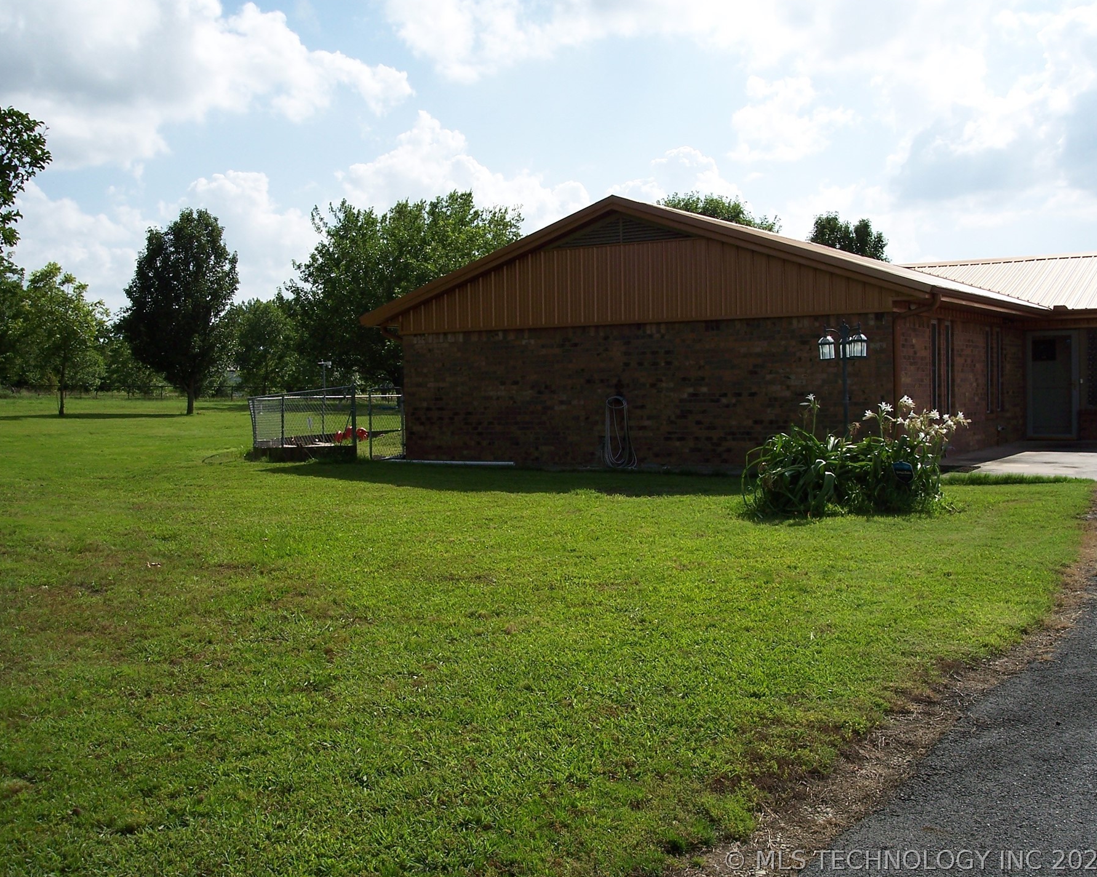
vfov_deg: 36.5
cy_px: 438
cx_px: 530
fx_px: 1331
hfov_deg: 44.8
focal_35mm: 41
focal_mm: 8
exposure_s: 1/500
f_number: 5.6
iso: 100
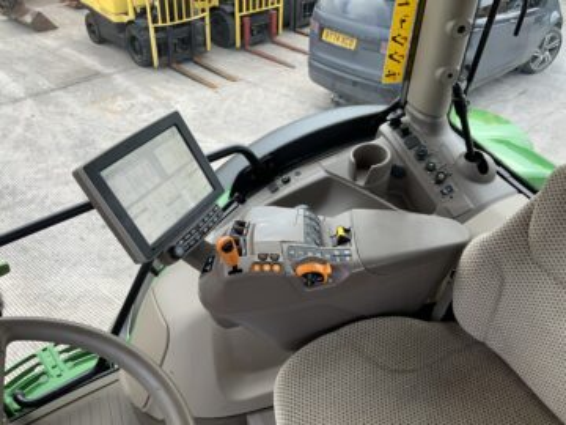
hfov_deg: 61.7
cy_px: 212
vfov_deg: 48.2
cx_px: 283
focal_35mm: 29
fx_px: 474
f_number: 1.8
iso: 16
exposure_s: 1/153
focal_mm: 3
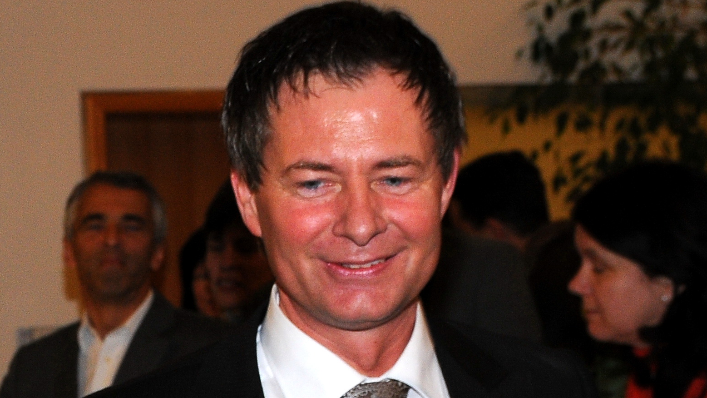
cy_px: 501
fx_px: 2756
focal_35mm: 147
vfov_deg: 8.2
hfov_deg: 14.5
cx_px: 54
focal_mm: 34
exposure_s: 1/60
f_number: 5.6
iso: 400
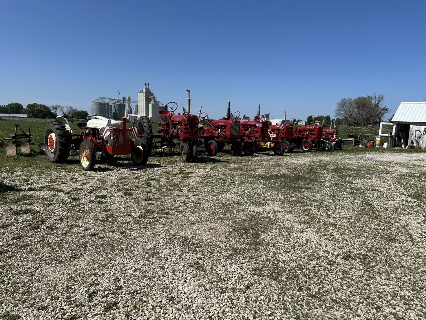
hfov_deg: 71.6
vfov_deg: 56.8
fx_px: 295
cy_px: 160
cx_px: 213
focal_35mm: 24
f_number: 1.78
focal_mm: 6.86
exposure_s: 1/7576
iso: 80
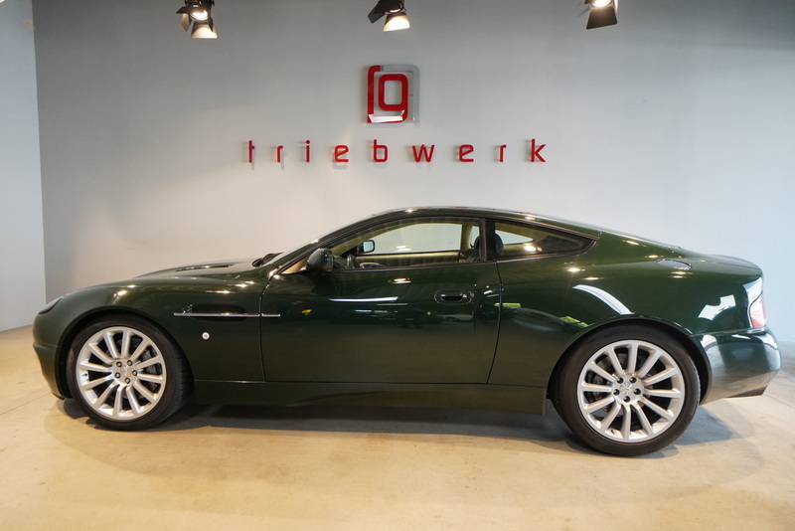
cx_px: 398
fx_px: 431
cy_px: 266
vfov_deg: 63.3
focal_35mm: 20
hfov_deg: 85.4
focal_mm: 13
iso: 2000
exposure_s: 1/50
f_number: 5
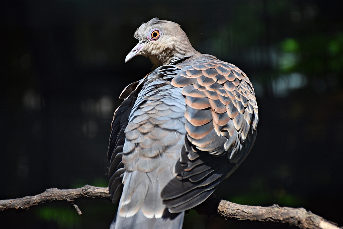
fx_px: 1658
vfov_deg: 7.9
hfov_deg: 11.8
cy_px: 114
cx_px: 172
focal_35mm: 174
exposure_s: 1/500
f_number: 5.6
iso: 400
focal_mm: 116
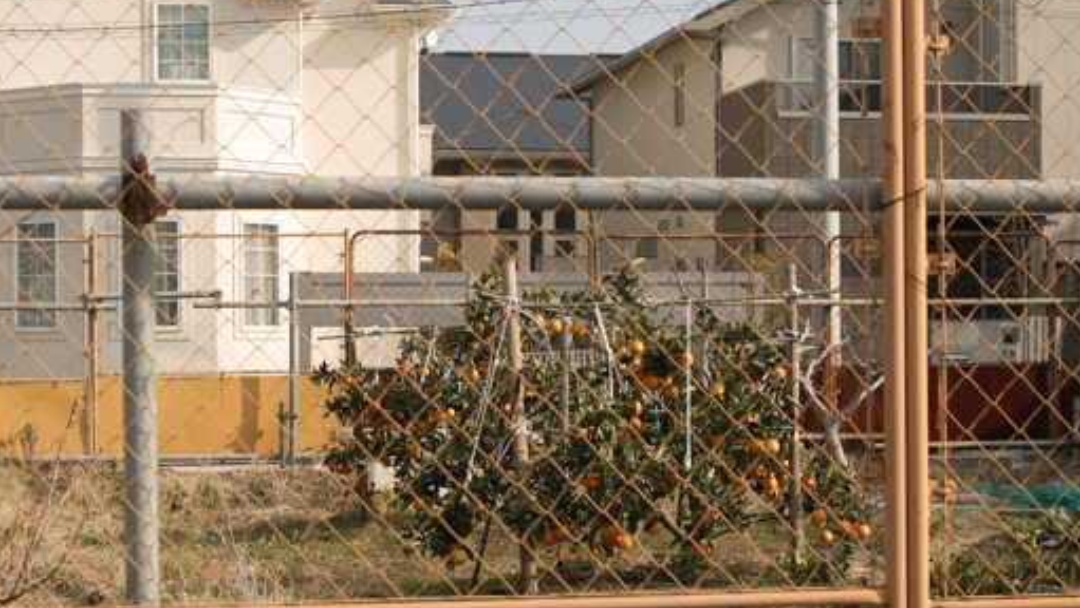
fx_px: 2464
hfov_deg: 24.7
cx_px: 488
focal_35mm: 86
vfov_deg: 14.1
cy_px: 386
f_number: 2.8
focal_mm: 24.2
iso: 100
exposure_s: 1/1250
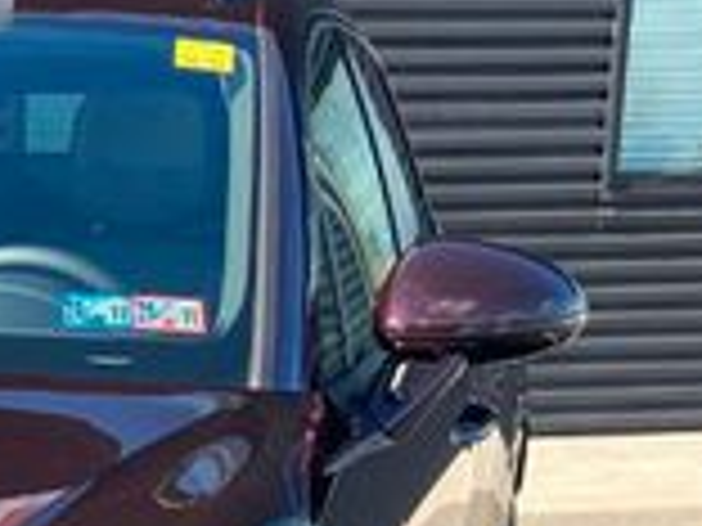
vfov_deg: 12.1
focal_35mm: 115
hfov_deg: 15.6
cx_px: -382
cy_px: 877
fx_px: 2332
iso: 20
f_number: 1.8
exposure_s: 1/390
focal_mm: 3.99
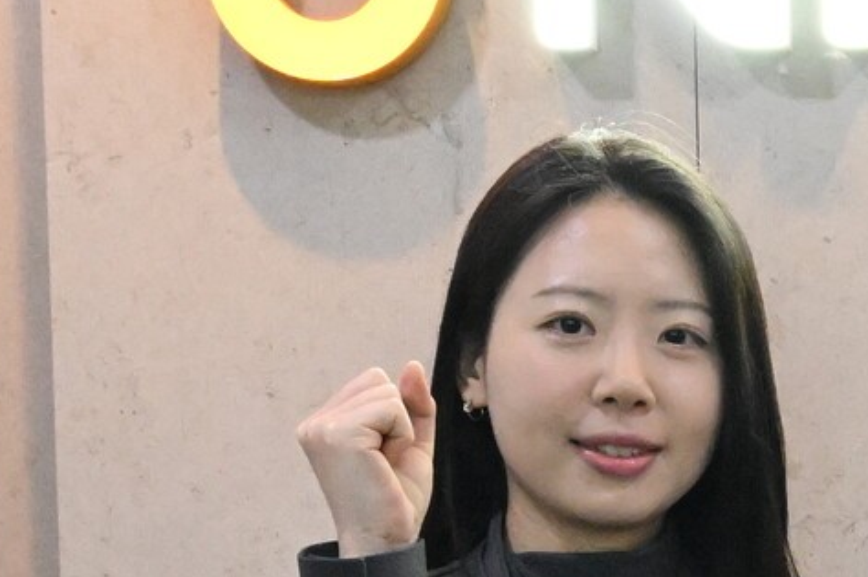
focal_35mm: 152
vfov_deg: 8.8
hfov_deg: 12.4
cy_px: 892
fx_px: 3661
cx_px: 1540
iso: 8000
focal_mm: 24
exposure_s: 1/160
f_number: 6.3
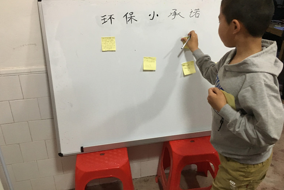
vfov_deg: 42.2
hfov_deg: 60.3
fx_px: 245
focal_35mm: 31
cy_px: 81
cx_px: 145
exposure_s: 1/20
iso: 200
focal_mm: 4.15
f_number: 2.2
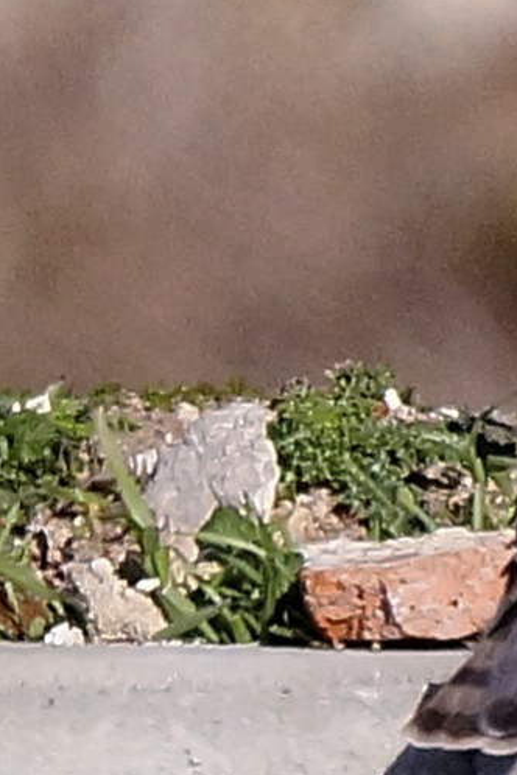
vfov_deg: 1.6
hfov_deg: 1.1
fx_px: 27227
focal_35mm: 1264
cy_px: 490
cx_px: 765
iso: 2000
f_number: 6.3
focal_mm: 600
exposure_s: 1/6400
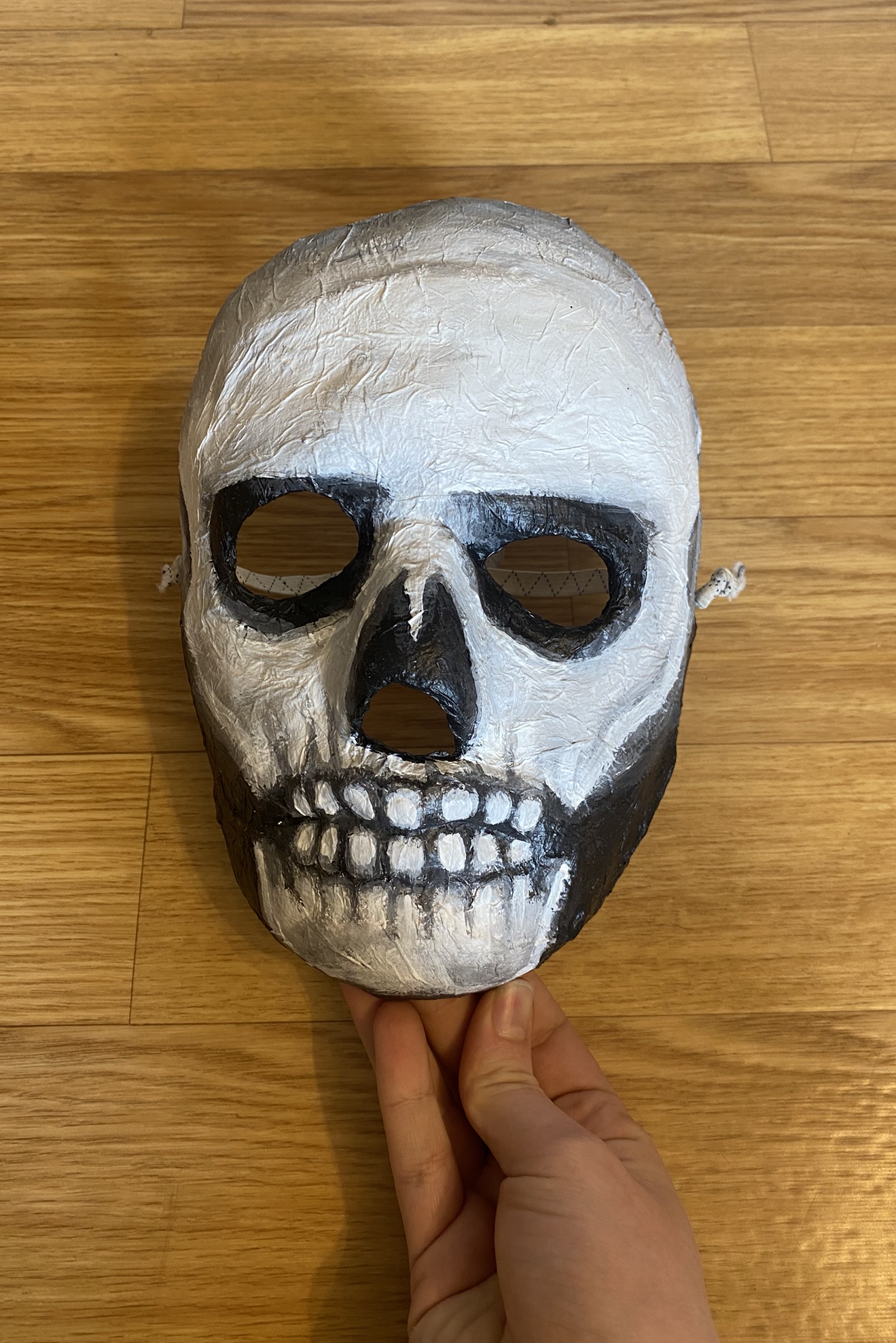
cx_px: 416
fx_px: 1045
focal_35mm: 28
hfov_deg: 46.4
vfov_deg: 65.5
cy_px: 660
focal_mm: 4.25
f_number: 1.8
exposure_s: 1/50
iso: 80
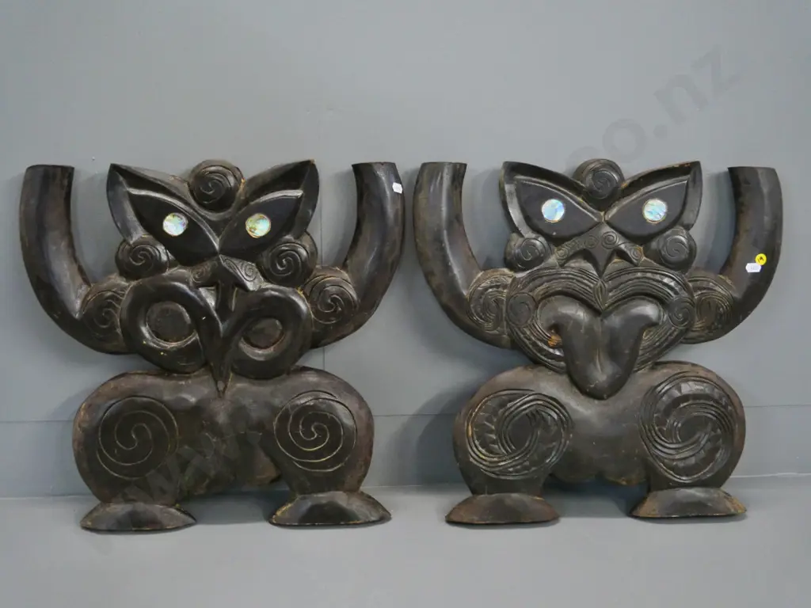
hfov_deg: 46.8
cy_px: 304
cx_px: 406
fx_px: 937
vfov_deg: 36.0
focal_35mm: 40
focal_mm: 20
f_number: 4.6
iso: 3200
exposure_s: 1/125
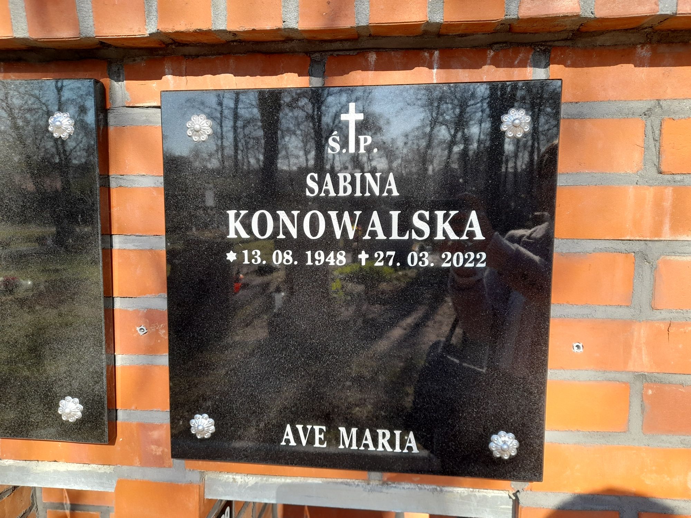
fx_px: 499
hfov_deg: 69.4
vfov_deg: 54.9
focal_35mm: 25
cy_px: 259
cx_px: 346
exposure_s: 1/100
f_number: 2
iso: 25
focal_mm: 4.6
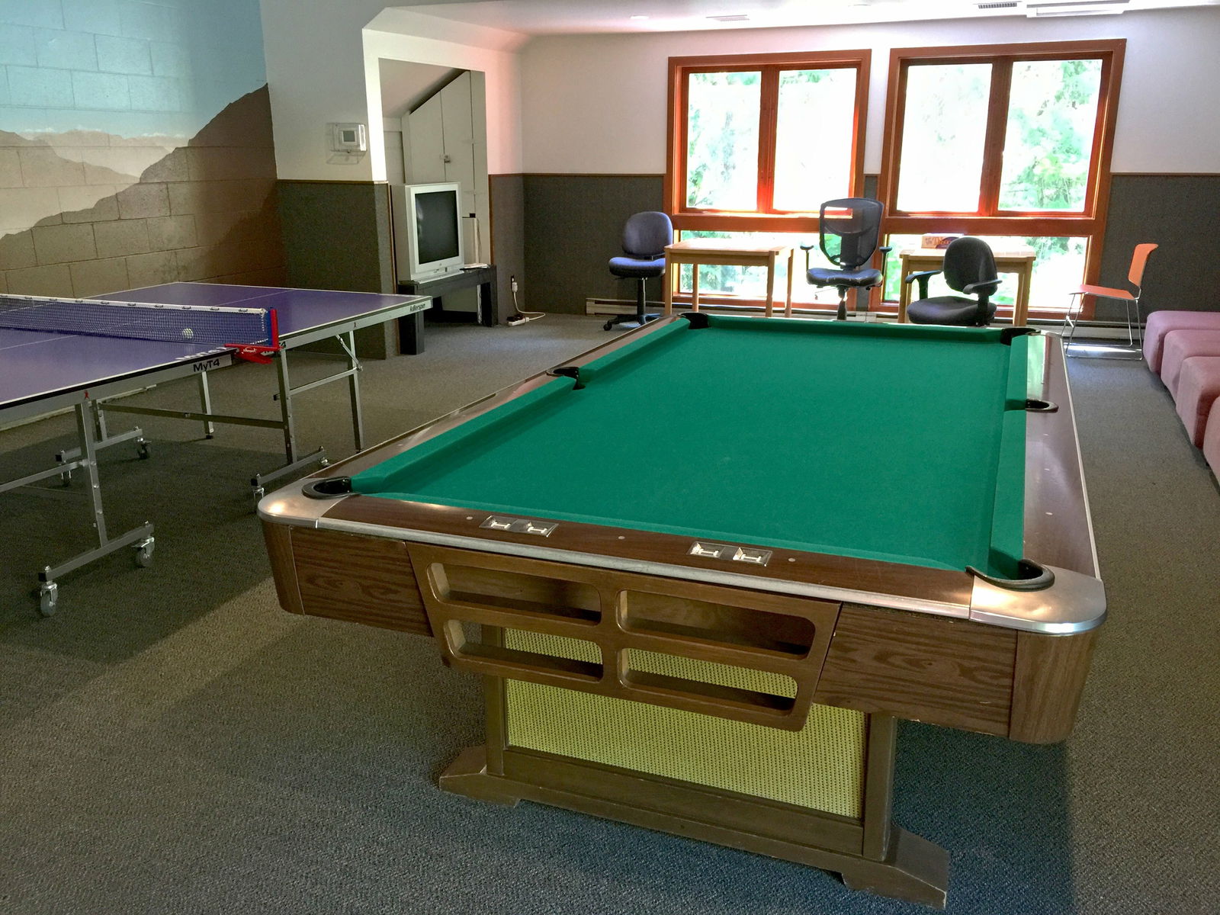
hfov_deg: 61.7
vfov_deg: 48.2
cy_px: 458
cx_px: 610
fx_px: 1022
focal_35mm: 29
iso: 100
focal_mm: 4.15
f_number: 2.2
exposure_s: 1/15
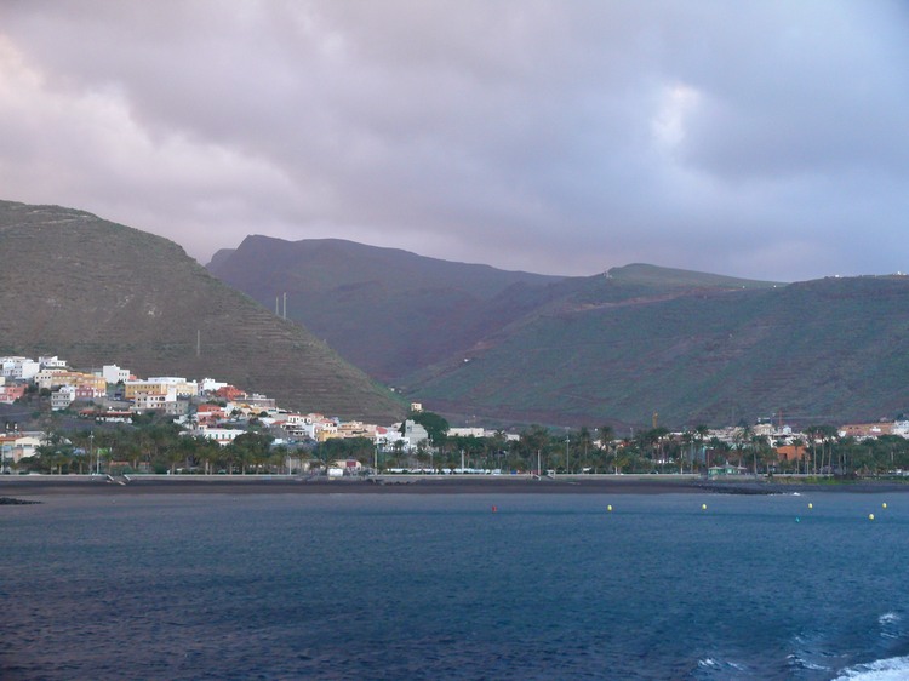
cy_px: 340
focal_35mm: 69
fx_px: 1811
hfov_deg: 28.2
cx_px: 454
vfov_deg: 21.3
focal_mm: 14.6
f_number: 3.2
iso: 200
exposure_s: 1/25
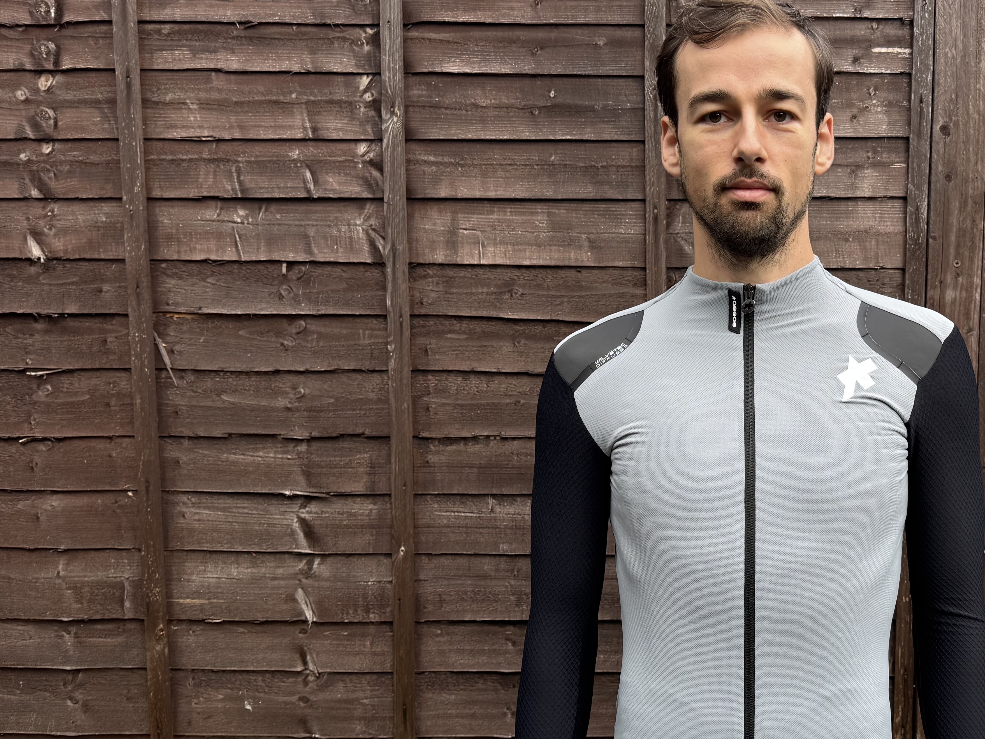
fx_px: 1110
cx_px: 744
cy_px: 462
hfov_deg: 46.1
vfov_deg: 36.6
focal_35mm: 39
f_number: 1.78
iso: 80
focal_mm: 6.76
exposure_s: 1/510
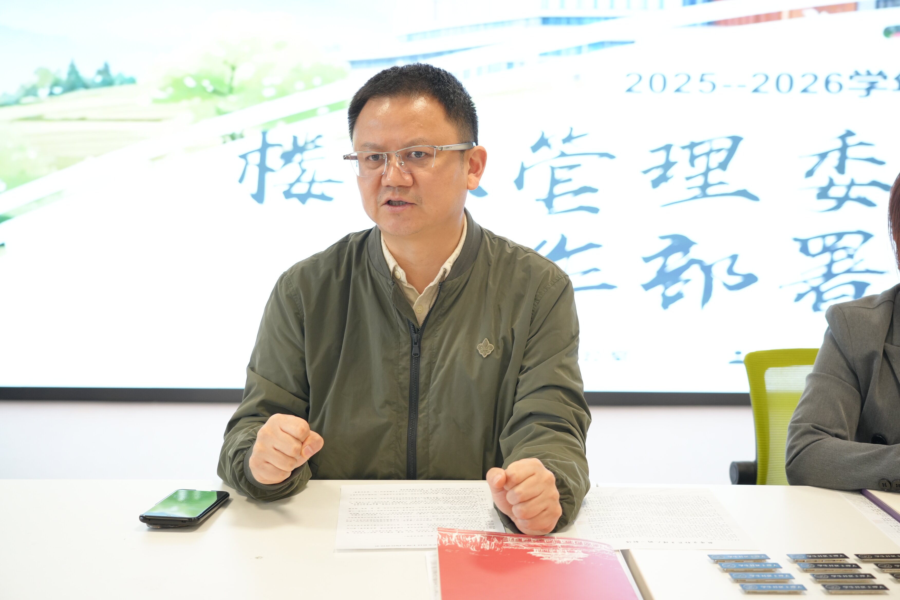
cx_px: 450
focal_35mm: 50
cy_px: 300
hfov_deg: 39.6
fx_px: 1250
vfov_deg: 27.0
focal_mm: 50
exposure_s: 1/100
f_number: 4
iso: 1250
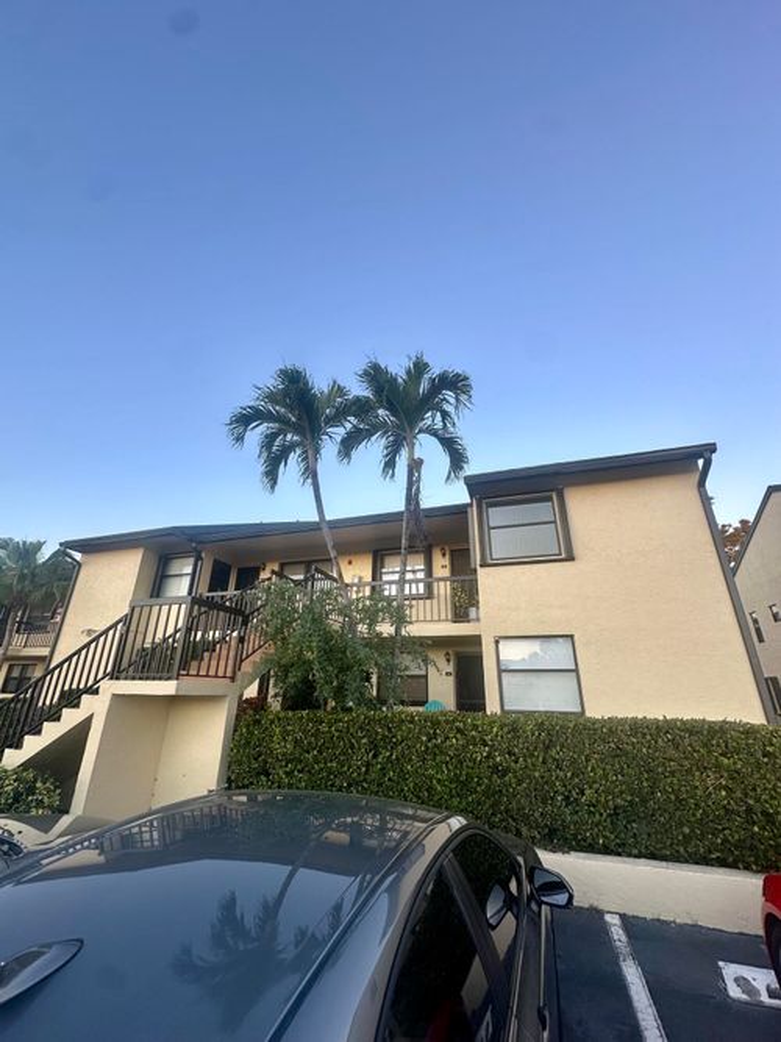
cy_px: 521
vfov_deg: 102.1
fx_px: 421
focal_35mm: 14
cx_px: 390
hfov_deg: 85.7
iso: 40
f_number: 2.2
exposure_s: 1/99
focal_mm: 2.22
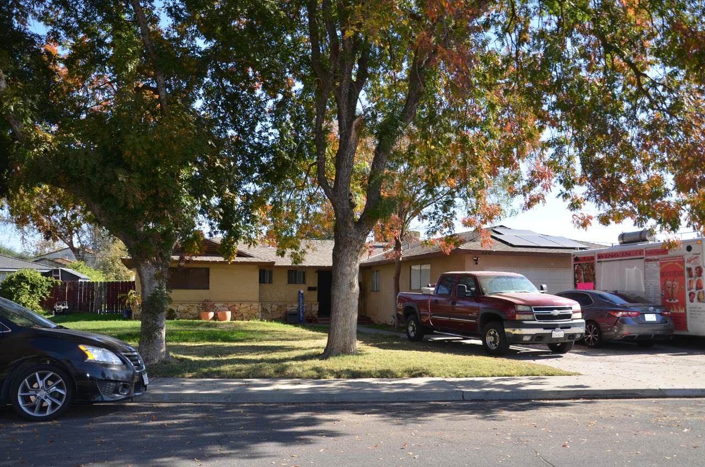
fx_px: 616
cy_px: 234
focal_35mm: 32
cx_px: 352
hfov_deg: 59.6
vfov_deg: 41.5
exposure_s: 1/250
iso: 100
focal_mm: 21
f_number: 5.6
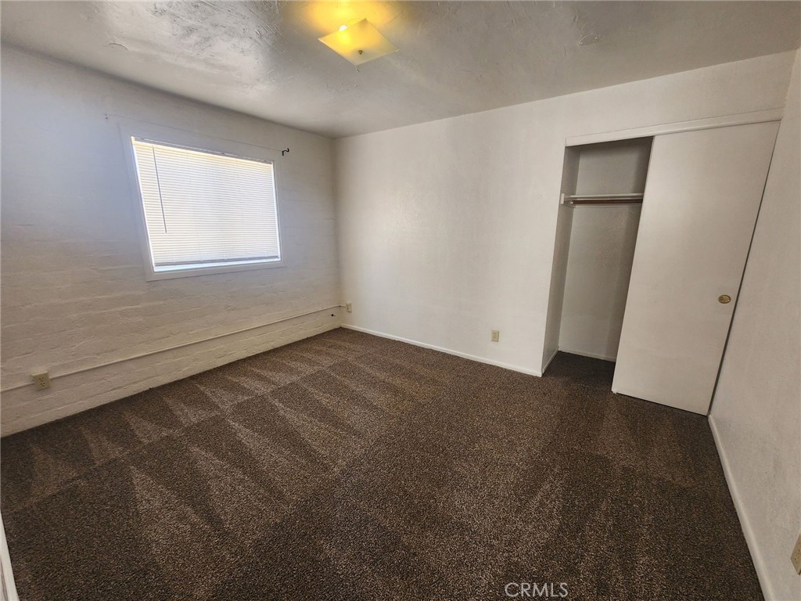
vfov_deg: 89.9
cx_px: 400
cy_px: 300
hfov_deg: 106.2
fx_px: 301
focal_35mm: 13
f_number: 2.2
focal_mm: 2.2
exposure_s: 1/60
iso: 160
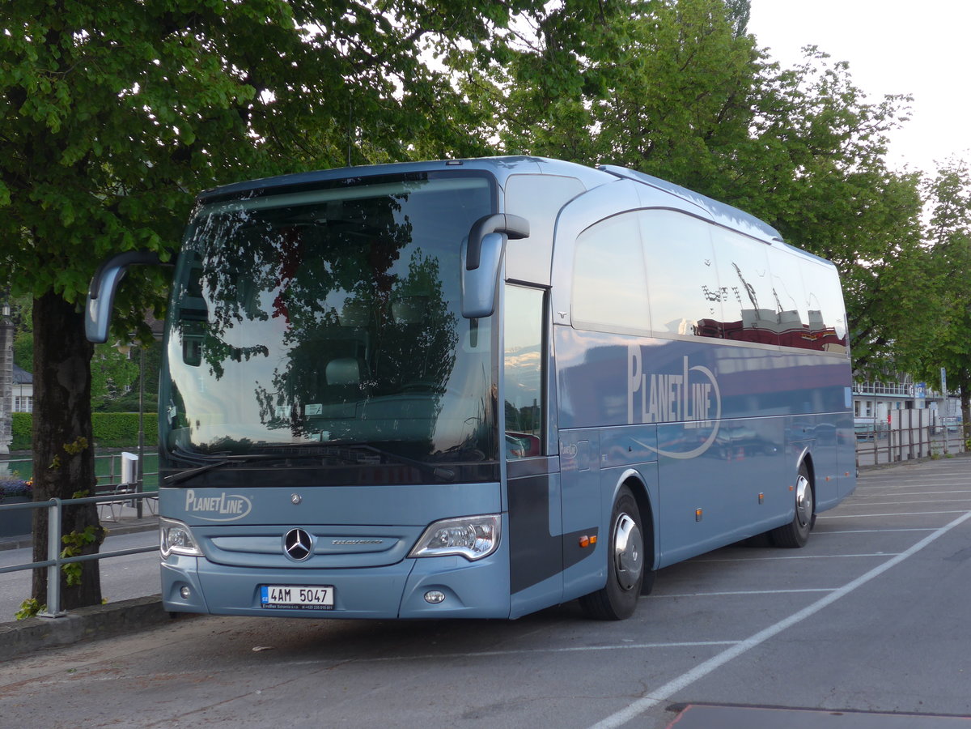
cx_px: 486
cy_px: 364
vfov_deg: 26.6
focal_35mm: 55
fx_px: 1543
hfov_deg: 34.9
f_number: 3.4
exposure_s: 1/80
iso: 80
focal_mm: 11.3
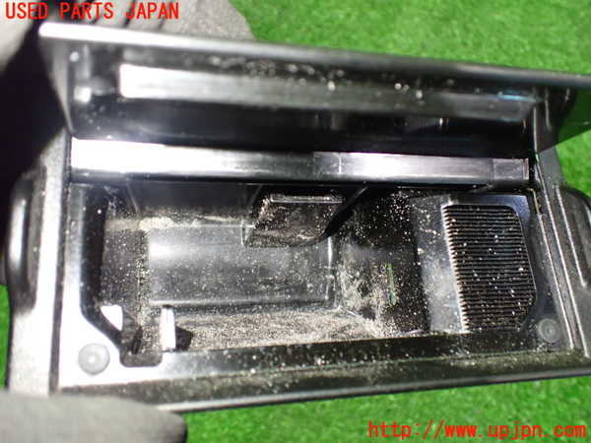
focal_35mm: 30
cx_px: 296
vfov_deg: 46.8
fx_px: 512
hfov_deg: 60.0
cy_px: 222
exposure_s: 1/30
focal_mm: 5.4
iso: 1000
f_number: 2.3
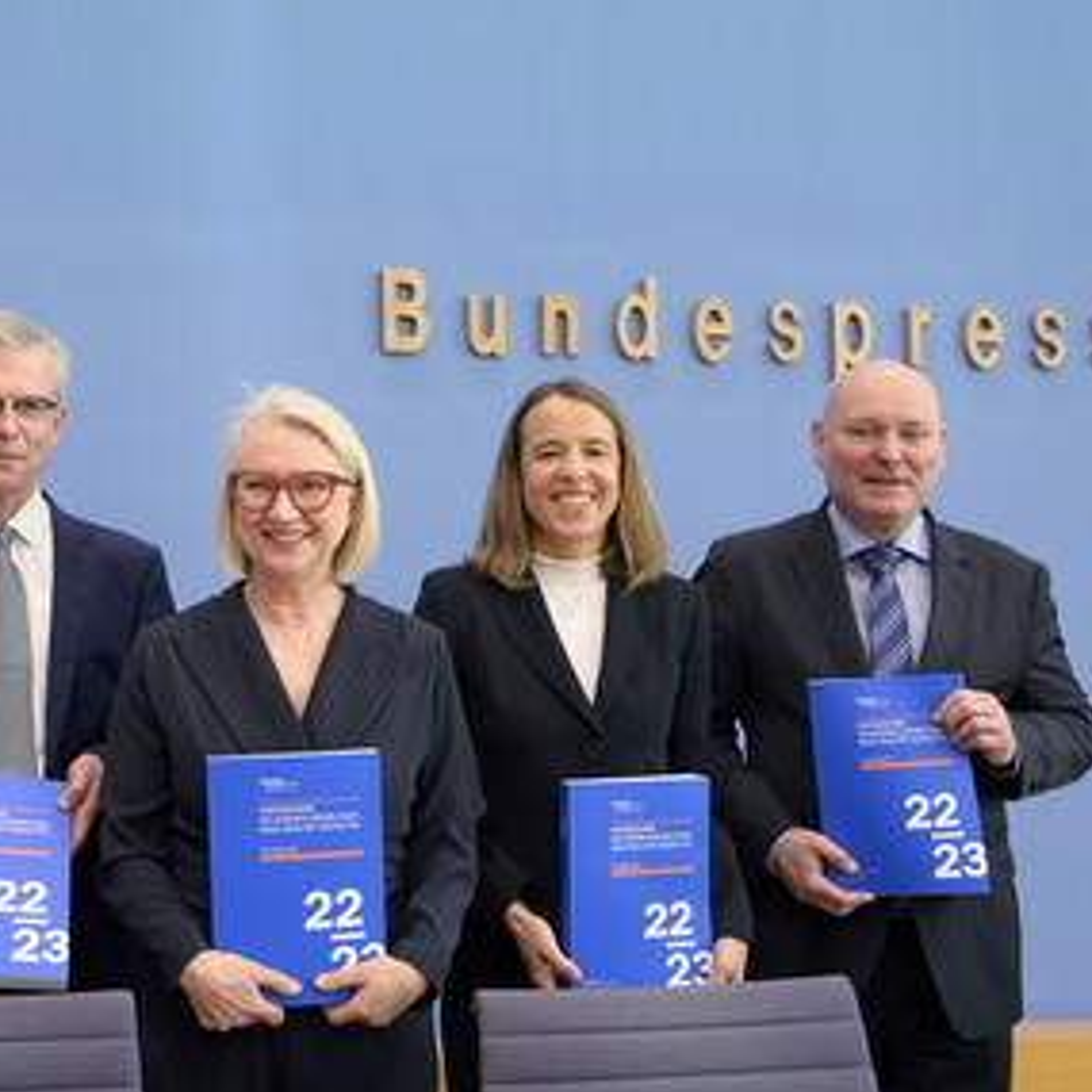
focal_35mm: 43
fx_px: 1535
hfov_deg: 38.0
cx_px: 247
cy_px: 533
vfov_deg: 39.2
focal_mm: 32
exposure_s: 1/400
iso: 3200
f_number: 5.6
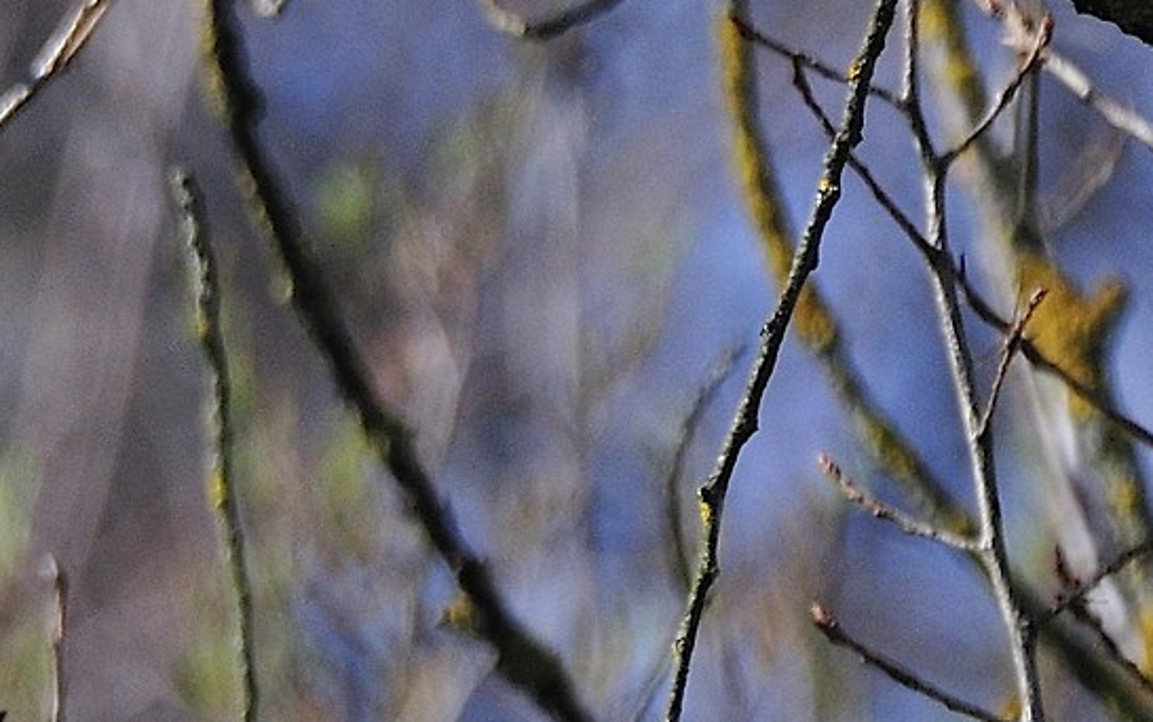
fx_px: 105426
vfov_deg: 0.4
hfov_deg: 0.6
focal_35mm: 3353
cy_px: 1499
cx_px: -477
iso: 400
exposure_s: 1/1250
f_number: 6.3
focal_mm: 500
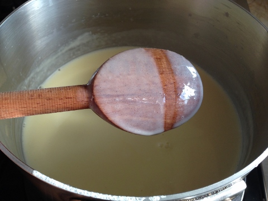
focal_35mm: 33
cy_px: 100
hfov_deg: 55.4
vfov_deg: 42.9
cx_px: 134
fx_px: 255
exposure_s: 1/120
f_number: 2.4
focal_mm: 4.12
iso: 64
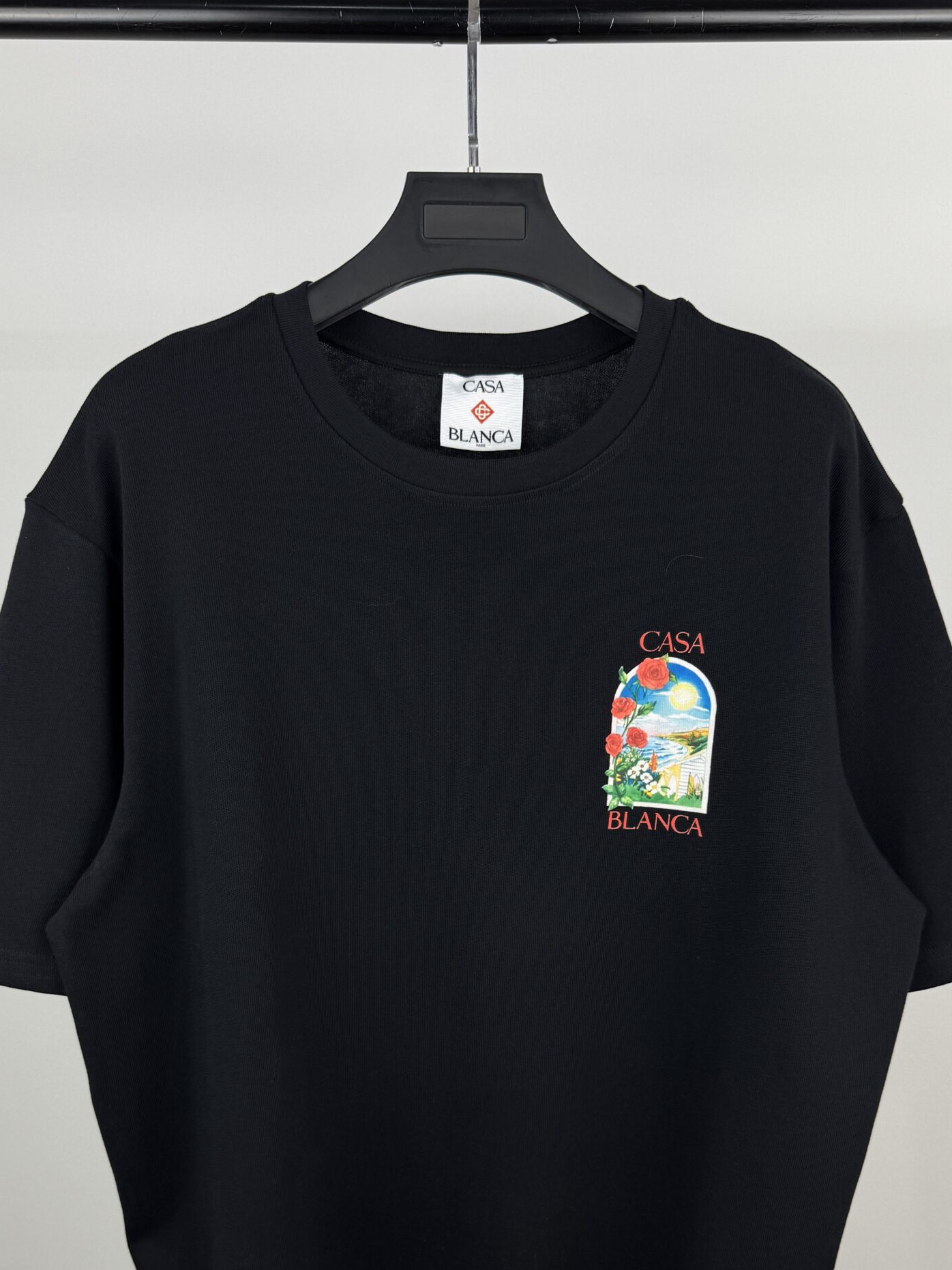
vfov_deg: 54.6
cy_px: 807
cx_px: 483
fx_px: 1210
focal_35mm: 33
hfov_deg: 42.9
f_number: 1.78
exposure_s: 1/147
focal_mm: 6.76
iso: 64
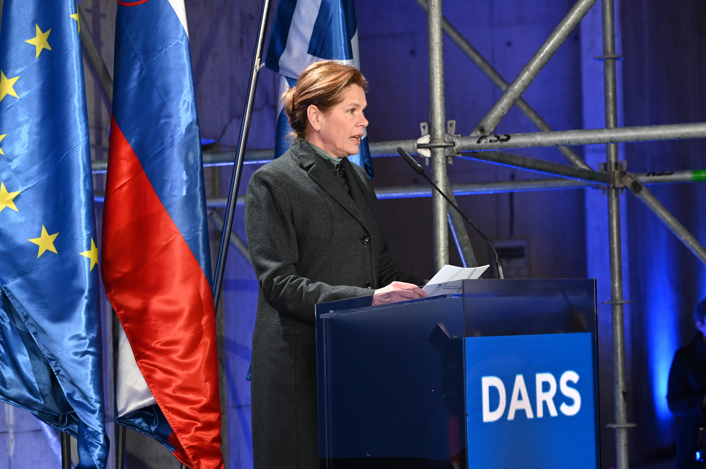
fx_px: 2058
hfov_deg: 19.5
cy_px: 234
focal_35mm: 105
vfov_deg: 13.0
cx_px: 353
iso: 1600
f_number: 5.6
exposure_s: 1/125
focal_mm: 105
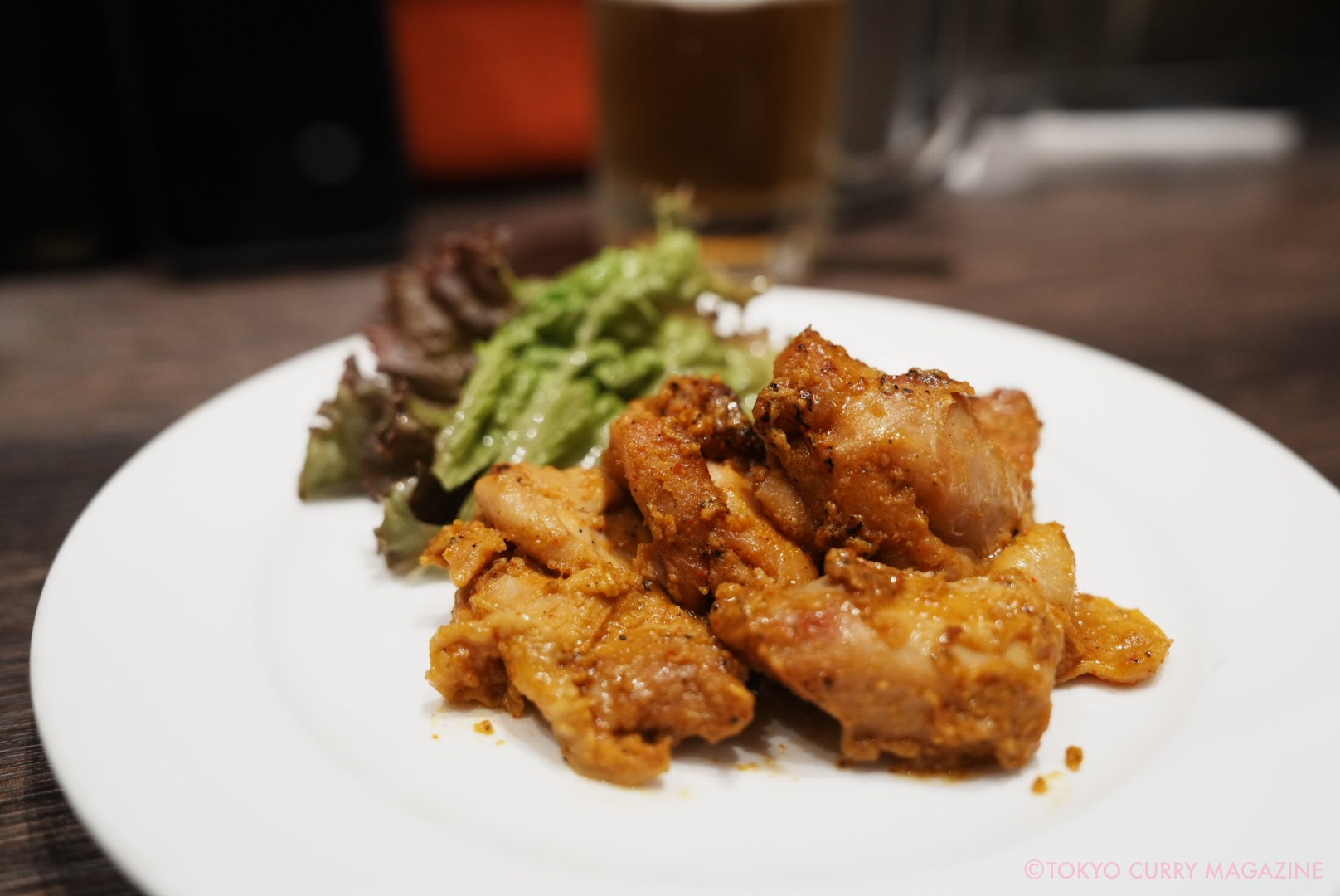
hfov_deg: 57.2
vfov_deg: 40.0
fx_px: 1229
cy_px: 448
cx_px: 670
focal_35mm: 33
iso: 1600
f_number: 3.5
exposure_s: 1/500
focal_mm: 33
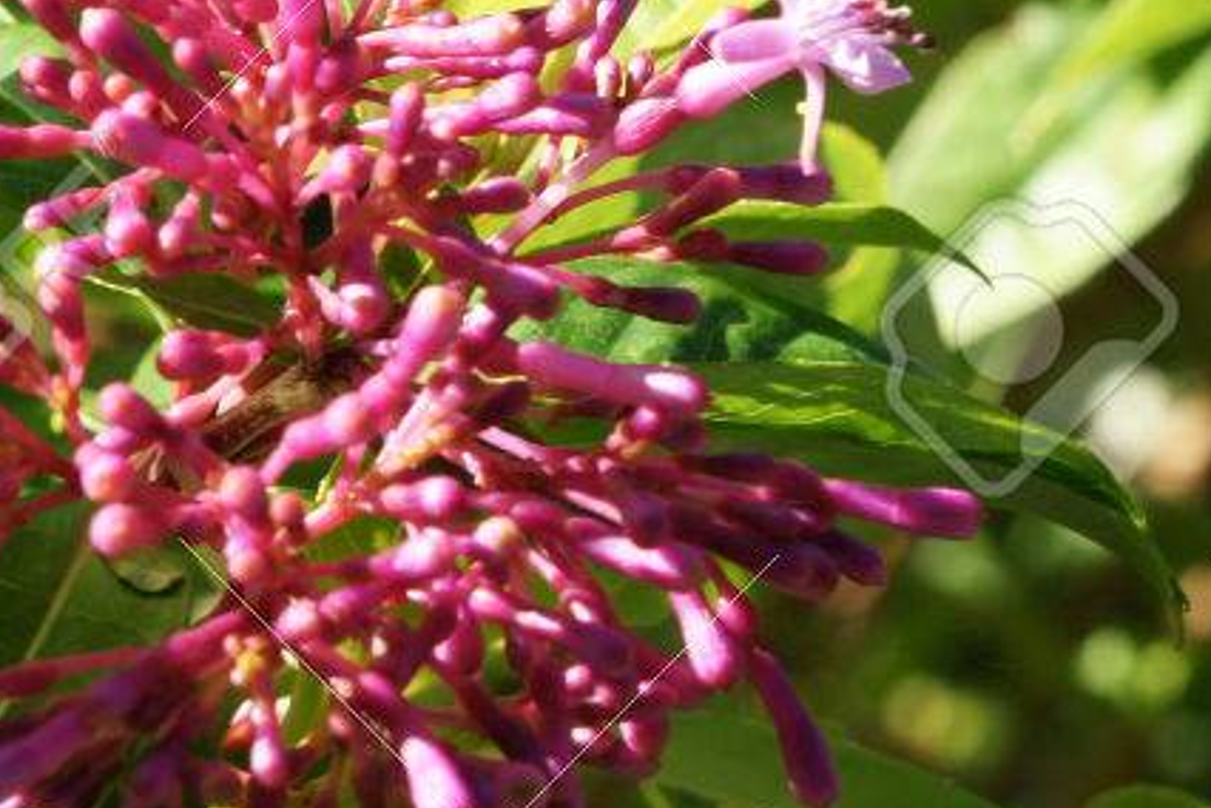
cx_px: 483
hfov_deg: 9.0
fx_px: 7703
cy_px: 230
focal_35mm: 229
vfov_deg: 6.0
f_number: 8
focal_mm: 50
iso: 200
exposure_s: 1/160
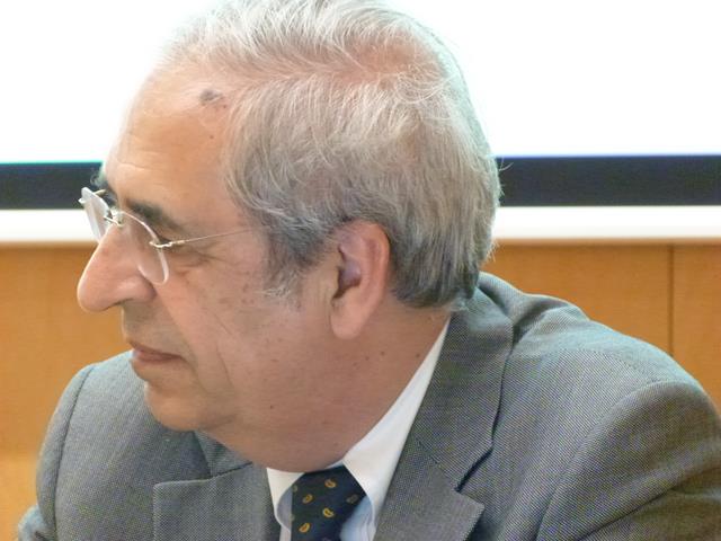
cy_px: 270
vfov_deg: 3.8
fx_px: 8144
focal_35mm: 391
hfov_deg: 5.1
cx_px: 360
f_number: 4.2
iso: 1600
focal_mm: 70.3
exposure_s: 1/15
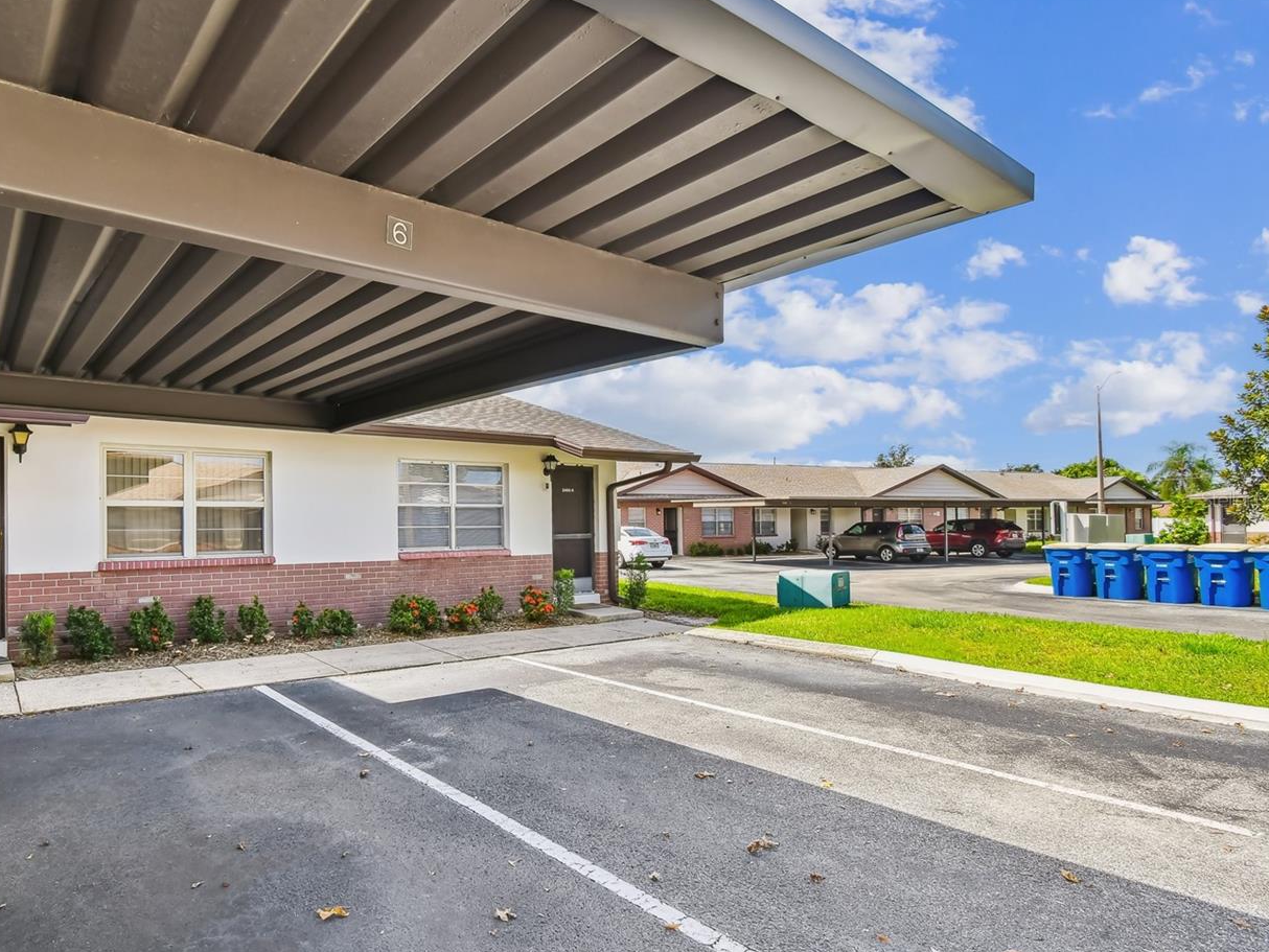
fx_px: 697
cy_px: 500
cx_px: 458
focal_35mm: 19
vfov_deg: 68.7
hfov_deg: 82.7
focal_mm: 10
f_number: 7.1
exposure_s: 1/160
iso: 100
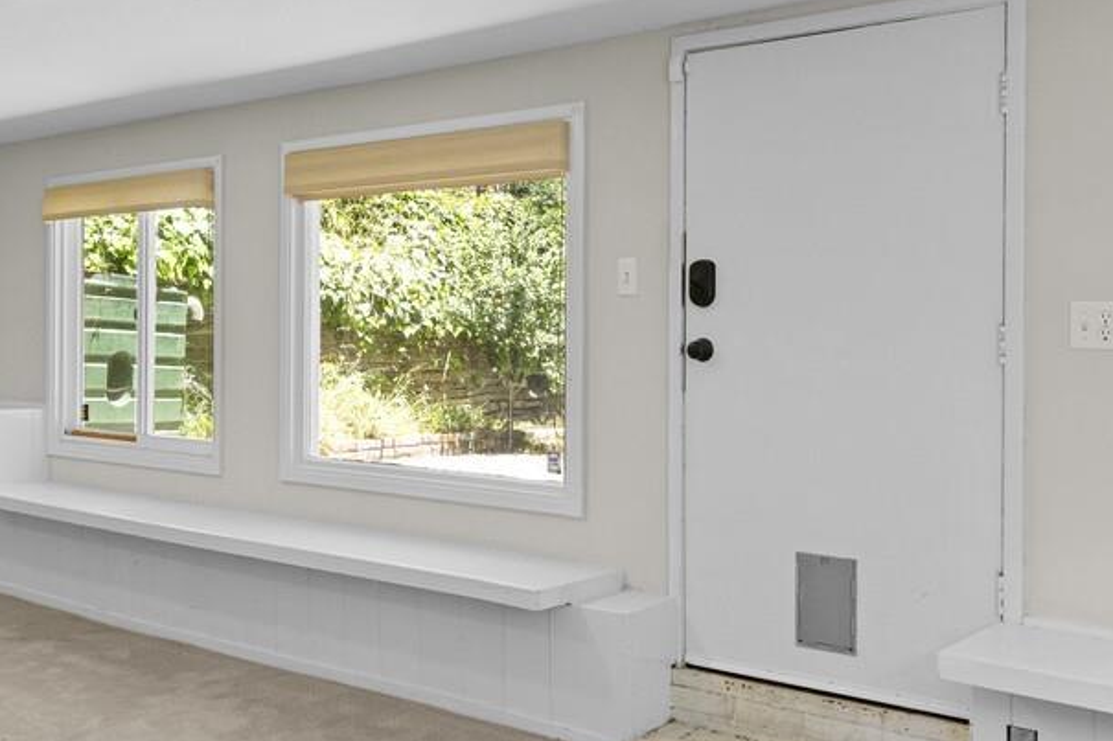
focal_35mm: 37
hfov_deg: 51.9
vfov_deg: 35.9
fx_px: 1144
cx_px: 572
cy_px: 325
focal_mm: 14
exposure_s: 1/10
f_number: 7.1
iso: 640
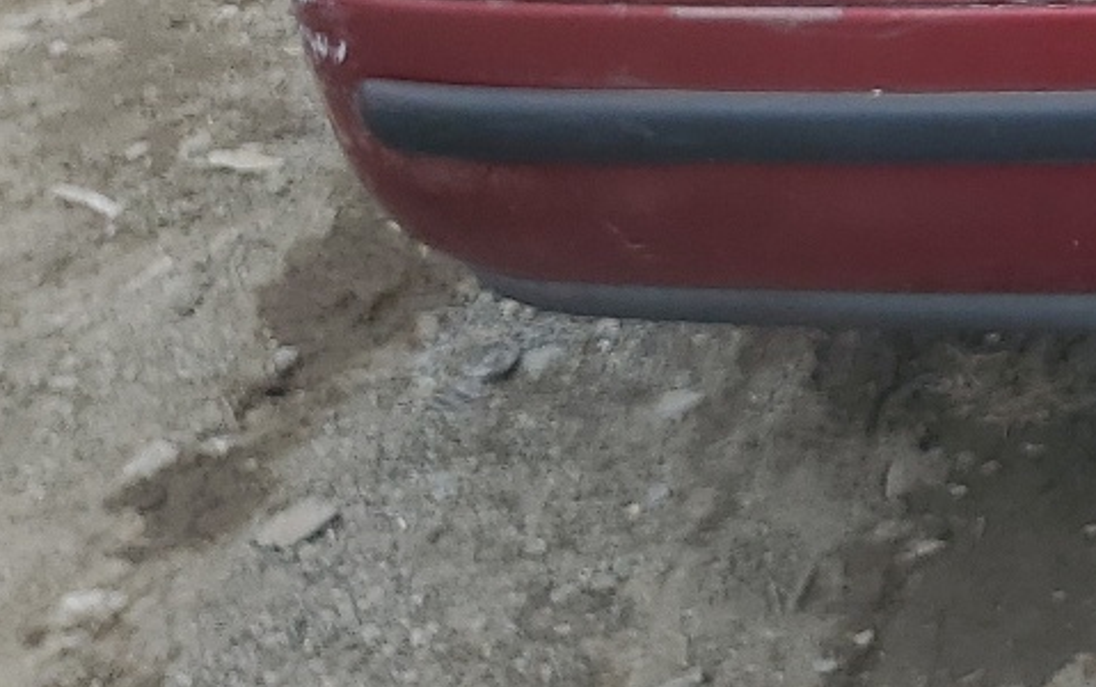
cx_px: 1789
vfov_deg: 13.0
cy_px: -499
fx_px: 2750
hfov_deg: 18.9
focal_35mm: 92
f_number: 1.5
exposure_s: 1/1000
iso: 50
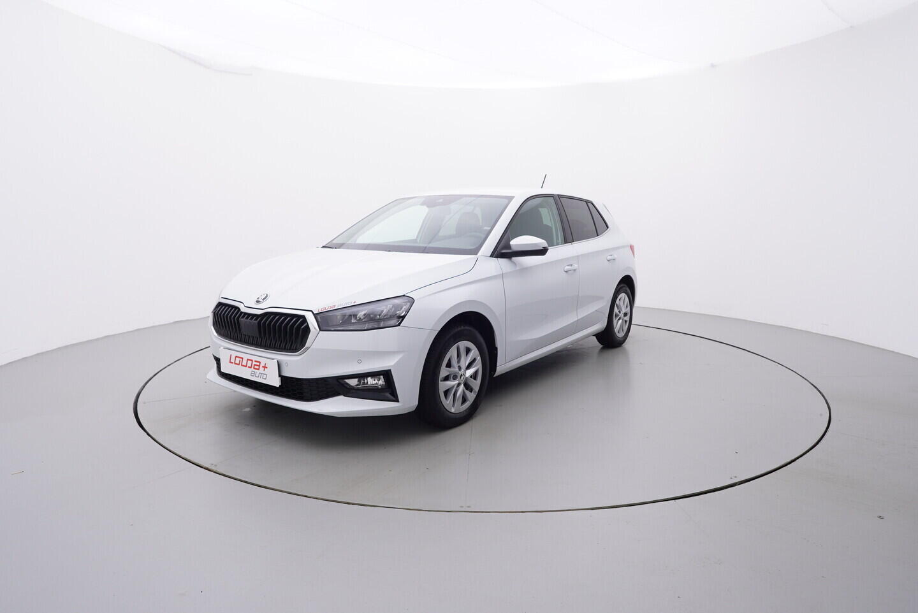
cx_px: 459
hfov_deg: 77.3
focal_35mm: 22
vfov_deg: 56.2
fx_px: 574
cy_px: 306
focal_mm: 15
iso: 200
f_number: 5
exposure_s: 1/80
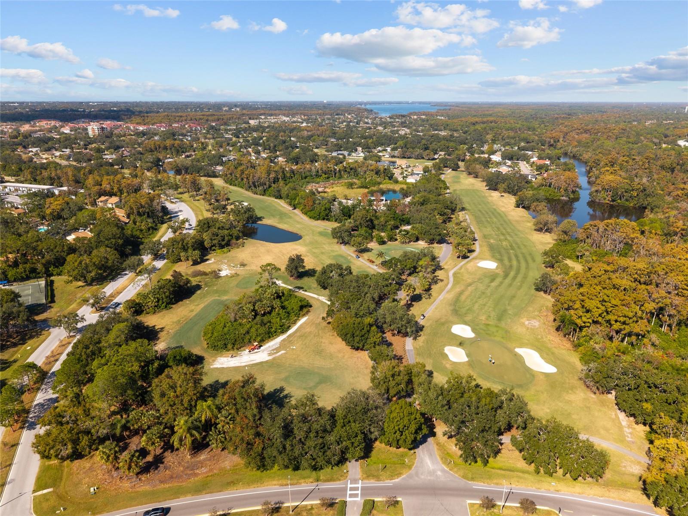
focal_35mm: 24
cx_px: 344
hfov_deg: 71.6
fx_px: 477
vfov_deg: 56.8
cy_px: 258
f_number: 1.8
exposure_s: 1/125
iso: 110
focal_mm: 8.67
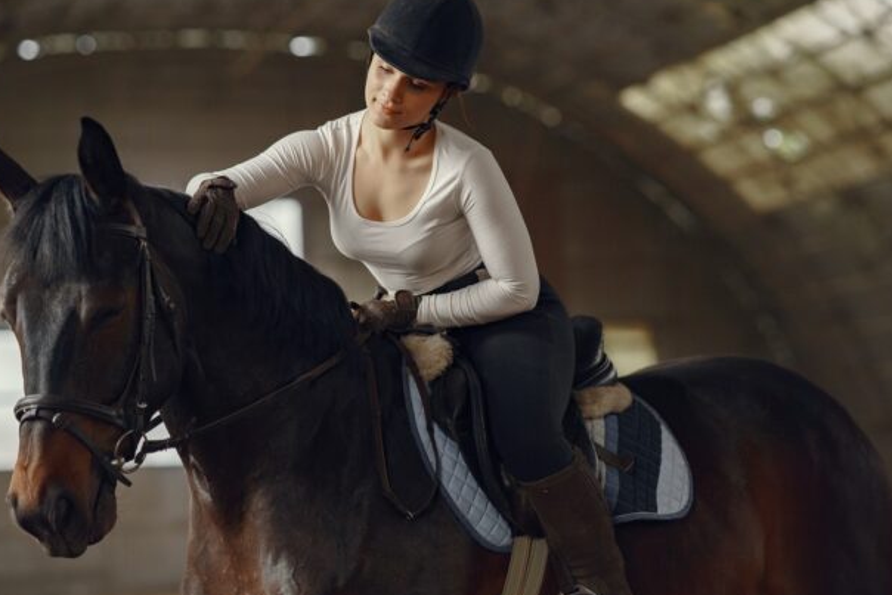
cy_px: 263
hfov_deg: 18.9
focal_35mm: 108
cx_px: 430
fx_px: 2676
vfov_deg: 12.7
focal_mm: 85
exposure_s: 1/320
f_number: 2
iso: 1250
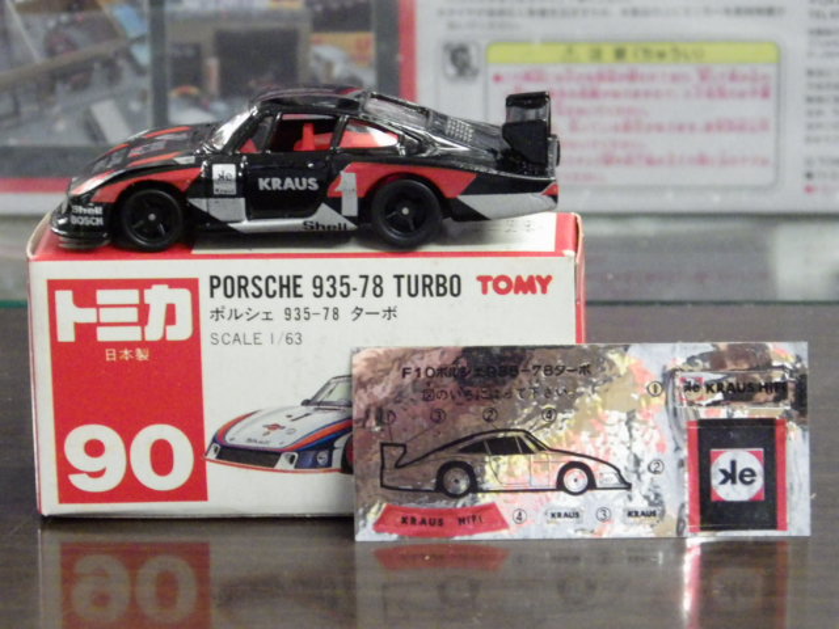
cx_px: 420
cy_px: 314
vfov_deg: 8.8
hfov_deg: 11.7
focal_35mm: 169
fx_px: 4096
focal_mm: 30.4
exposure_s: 1/25
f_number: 5.3
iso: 1600
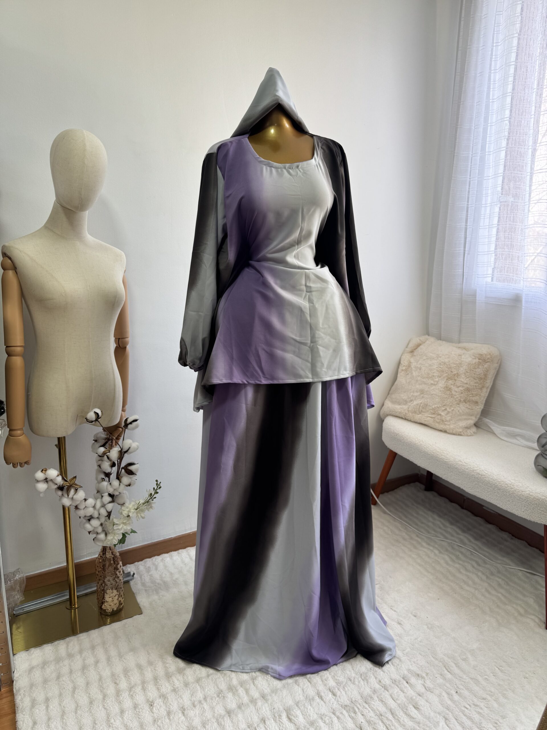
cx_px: 274
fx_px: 506
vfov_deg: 71.6
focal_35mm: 24
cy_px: 365
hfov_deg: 56.8
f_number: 1.78
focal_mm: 6.76
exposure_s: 1/121
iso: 64
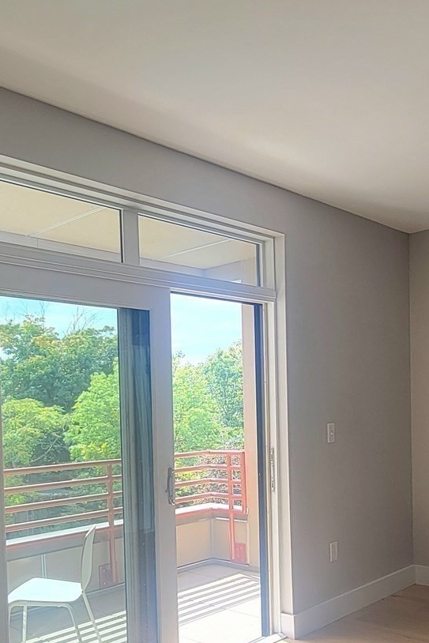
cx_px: 201
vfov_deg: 54.9
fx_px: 607
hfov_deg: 38.9
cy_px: 416
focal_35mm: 34
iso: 50
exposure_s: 1/139
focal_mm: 2.2
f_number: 2.2
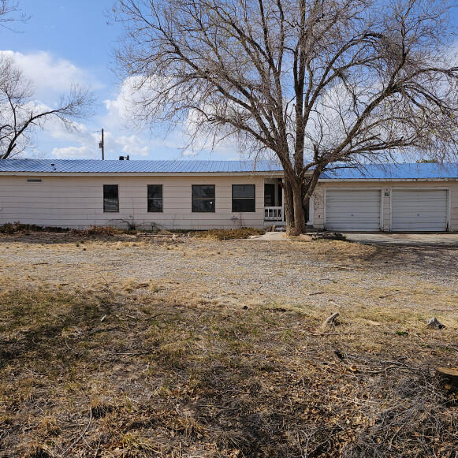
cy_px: 223
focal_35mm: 28
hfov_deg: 57.3
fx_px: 419
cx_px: 221
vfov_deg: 57.3
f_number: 1.7
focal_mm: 6.3
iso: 10
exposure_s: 1/939
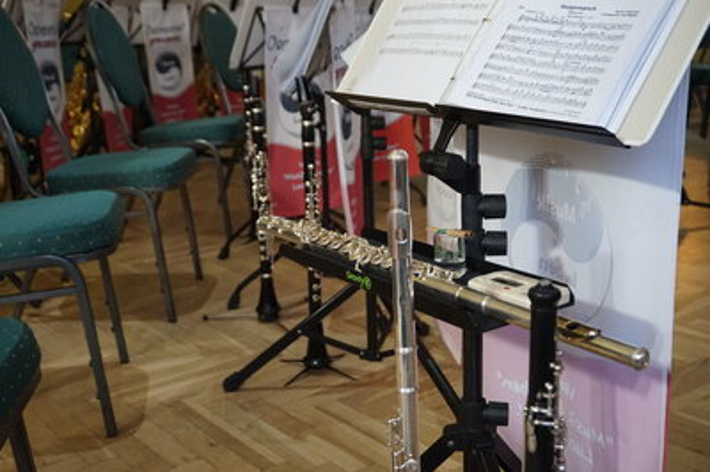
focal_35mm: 42
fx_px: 828
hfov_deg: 46.4
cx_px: 355
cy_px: 236
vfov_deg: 31.8
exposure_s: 1/125
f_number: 4.5
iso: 3200
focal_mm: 28
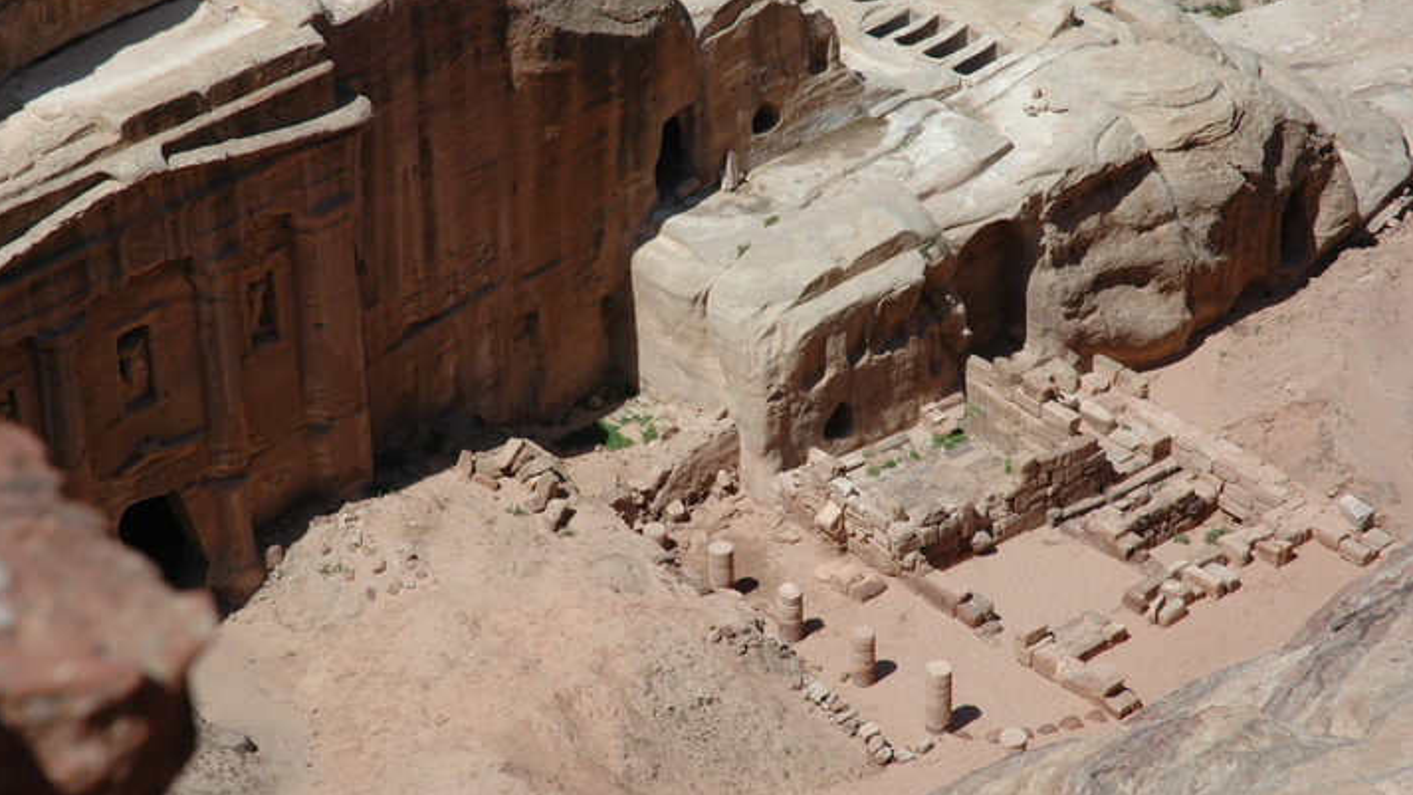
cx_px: 704
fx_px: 4159
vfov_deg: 10.9
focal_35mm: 111
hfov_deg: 19.3
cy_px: 338
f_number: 11
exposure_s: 1/500
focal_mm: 70
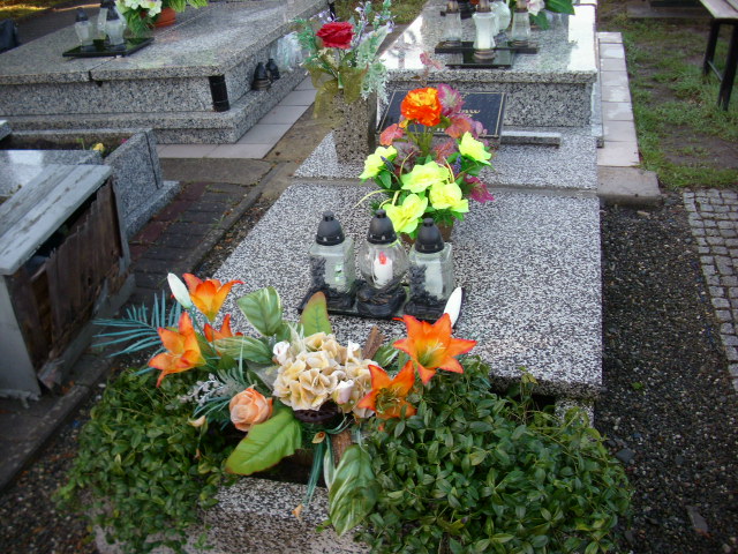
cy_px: 277
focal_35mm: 37
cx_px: 369
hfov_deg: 50.1
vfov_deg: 38.7
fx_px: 789
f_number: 2.8
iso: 50
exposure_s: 1/135
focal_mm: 6.2
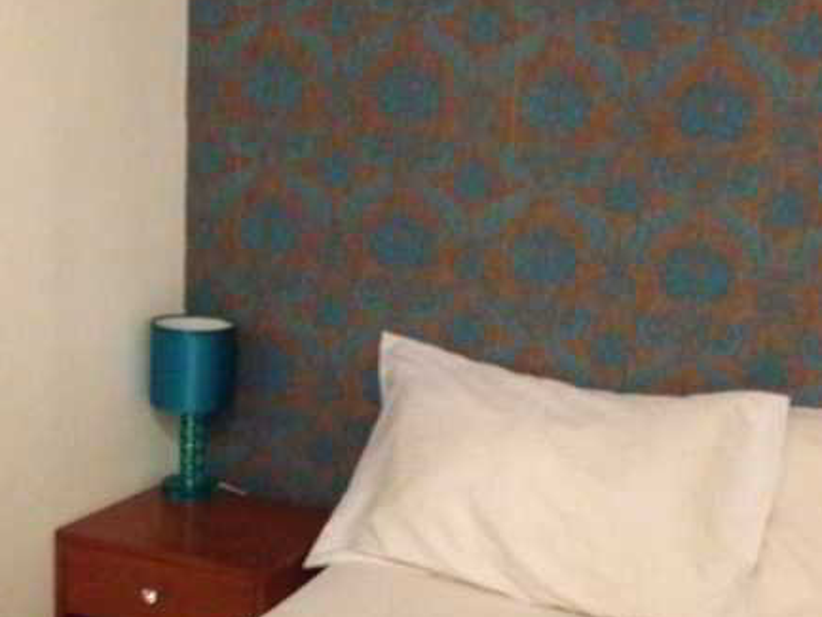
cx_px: 423
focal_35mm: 61
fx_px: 1449
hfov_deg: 31.7
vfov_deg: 23.9
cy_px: 408
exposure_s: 1/15
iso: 800
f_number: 2.4
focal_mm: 4.13
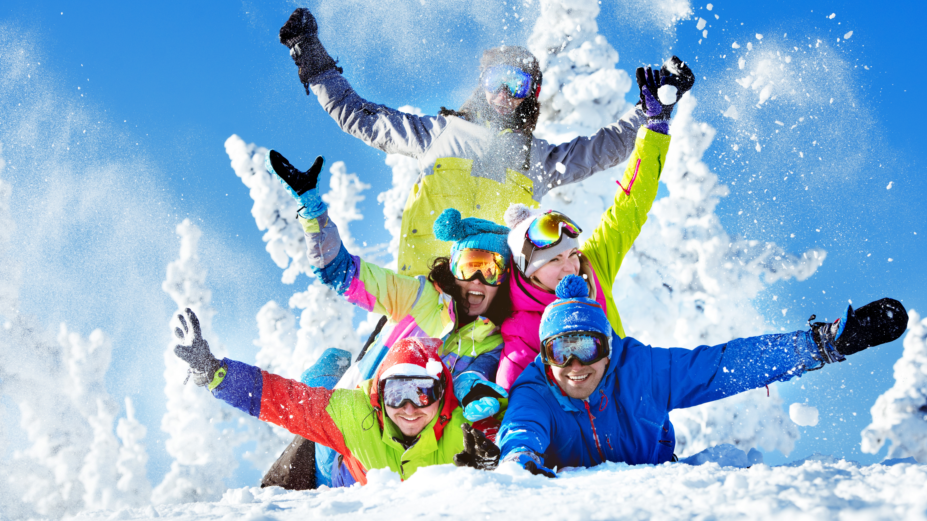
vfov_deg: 11.0
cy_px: 227
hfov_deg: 19.5
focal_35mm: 110
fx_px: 2704
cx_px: 487
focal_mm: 92
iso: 200
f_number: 5
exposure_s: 1/1600
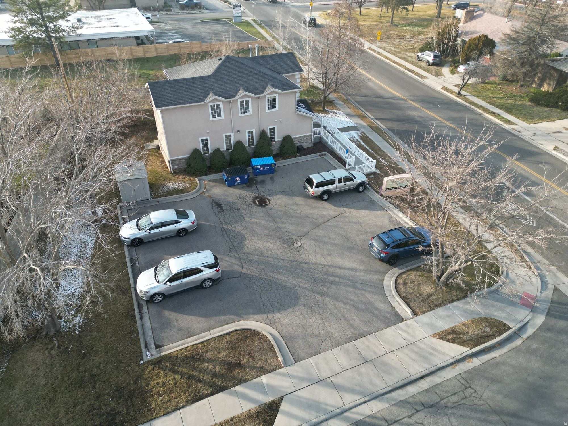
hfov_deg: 71.6
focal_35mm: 24
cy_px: 213
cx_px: 284
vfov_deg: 56.8
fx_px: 394
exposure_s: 1/640
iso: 110
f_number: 1.7
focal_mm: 6.72
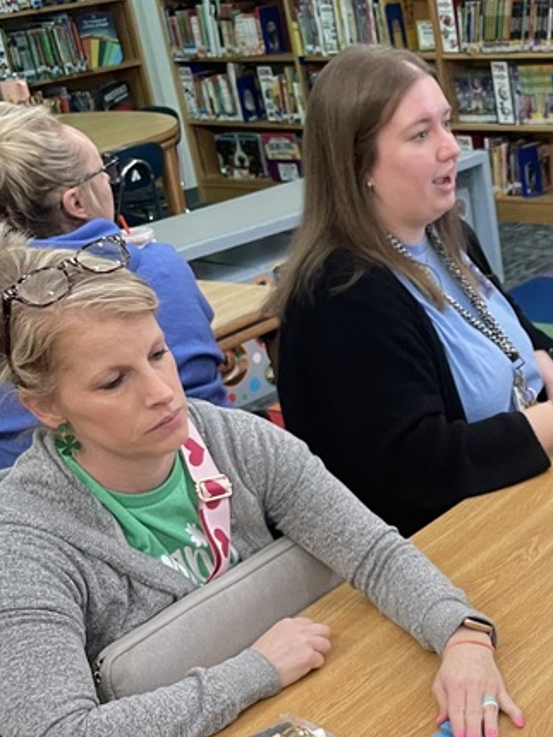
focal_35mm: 62
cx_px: 630
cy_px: 517
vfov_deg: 30.8
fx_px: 1320
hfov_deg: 22.2
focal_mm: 4.2
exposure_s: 1/60
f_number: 1.6
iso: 160
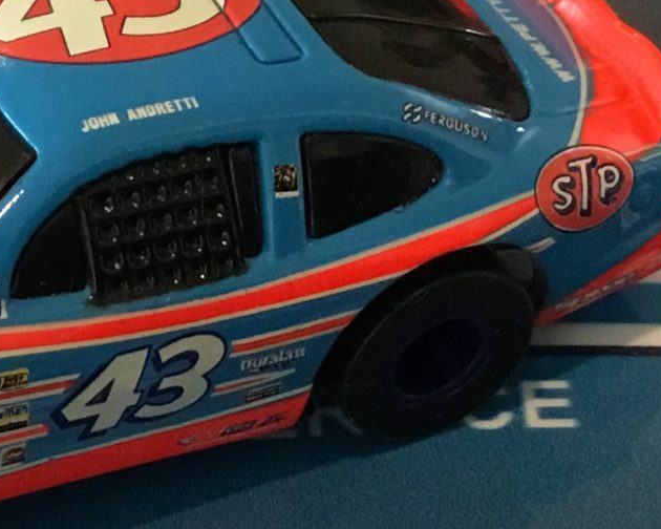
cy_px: 361
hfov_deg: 15.5
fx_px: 2406
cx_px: 69
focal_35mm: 123
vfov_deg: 12.5
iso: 200
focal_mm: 3.3
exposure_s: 1/24
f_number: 2.4
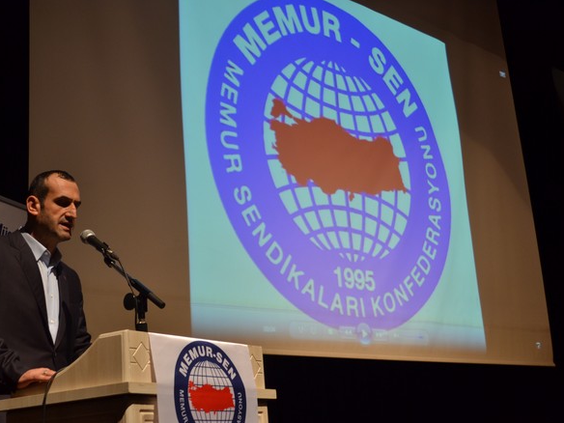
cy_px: 215
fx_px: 864
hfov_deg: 36.2
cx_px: 267
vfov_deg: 27.5
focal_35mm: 53
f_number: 4.8
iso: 400
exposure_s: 1/25
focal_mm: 32
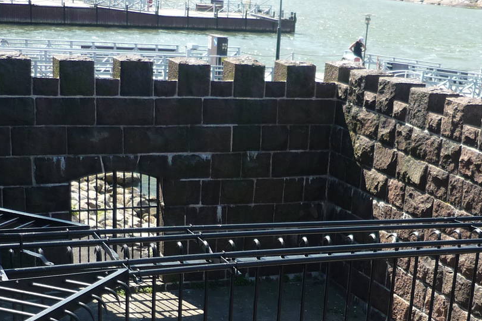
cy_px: 325
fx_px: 910
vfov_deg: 19.4
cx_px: 300
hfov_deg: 29.6
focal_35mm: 68
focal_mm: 5.5
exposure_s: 1/500
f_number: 2.8
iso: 100
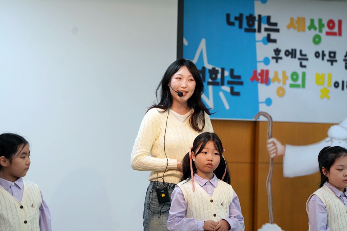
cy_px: 116
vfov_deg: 6.9
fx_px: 1928
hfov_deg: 10.3
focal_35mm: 200
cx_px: 174
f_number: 4
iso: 800
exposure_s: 1/250
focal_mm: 200
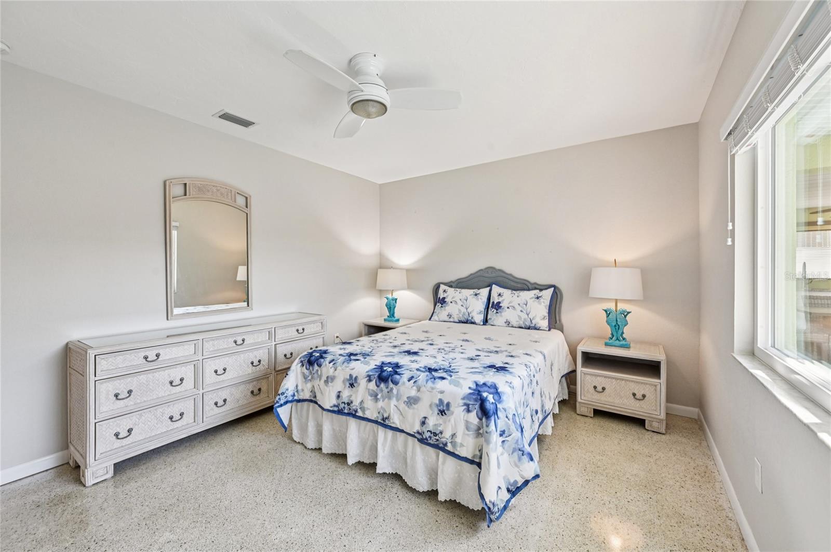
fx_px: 323
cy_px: 276
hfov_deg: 104.3
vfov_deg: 81.1
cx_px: 416
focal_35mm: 14
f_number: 8
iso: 400
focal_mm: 14
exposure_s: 1/40
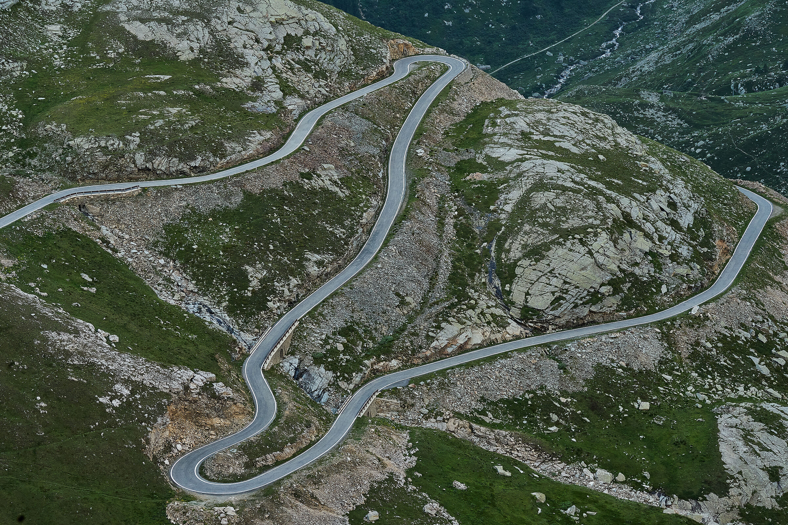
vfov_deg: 15.2
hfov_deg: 22.6
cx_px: 394
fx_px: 1970
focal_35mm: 90
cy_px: 262
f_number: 16
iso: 640
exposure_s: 1/15
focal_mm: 90
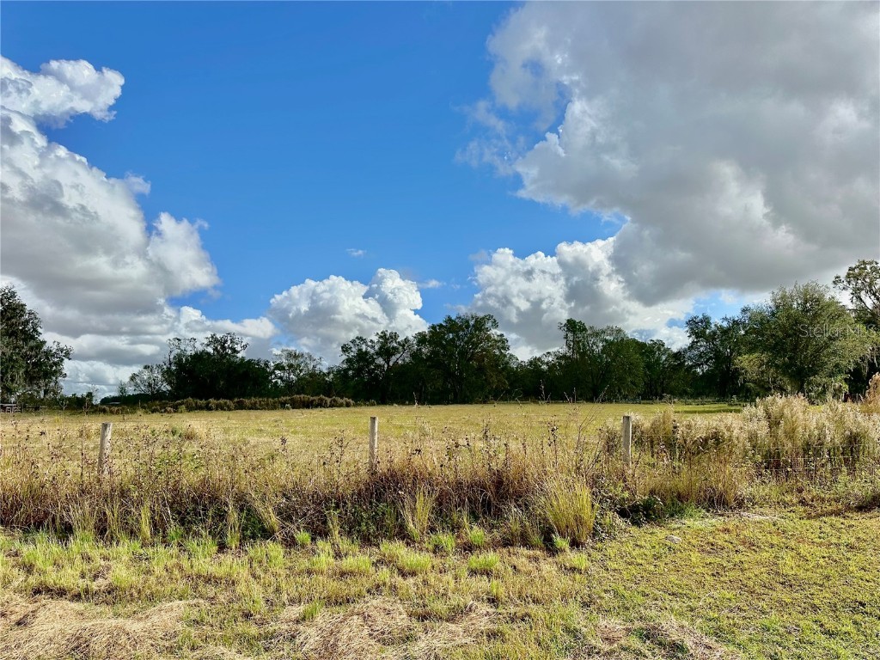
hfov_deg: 71.6
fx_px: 610
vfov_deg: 56.8
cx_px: 440
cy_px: 330
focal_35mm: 24
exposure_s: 1/6623
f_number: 1.78
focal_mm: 6.86
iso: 80
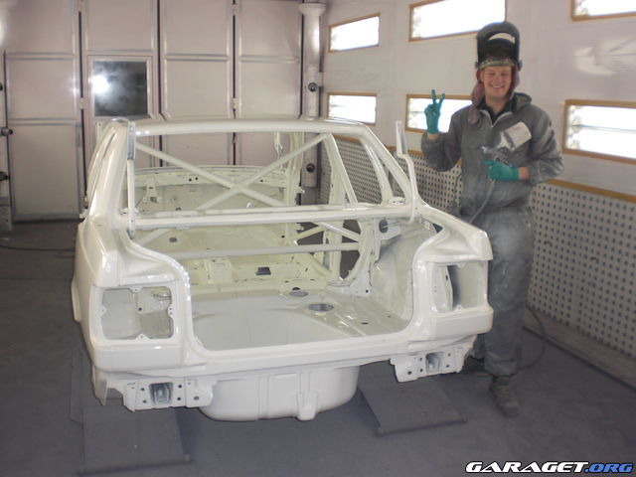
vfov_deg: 39.7
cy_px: 238
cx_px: 318
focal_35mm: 36
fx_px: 661
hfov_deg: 51.4
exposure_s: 1/125
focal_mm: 6.3
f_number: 3.1
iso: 100
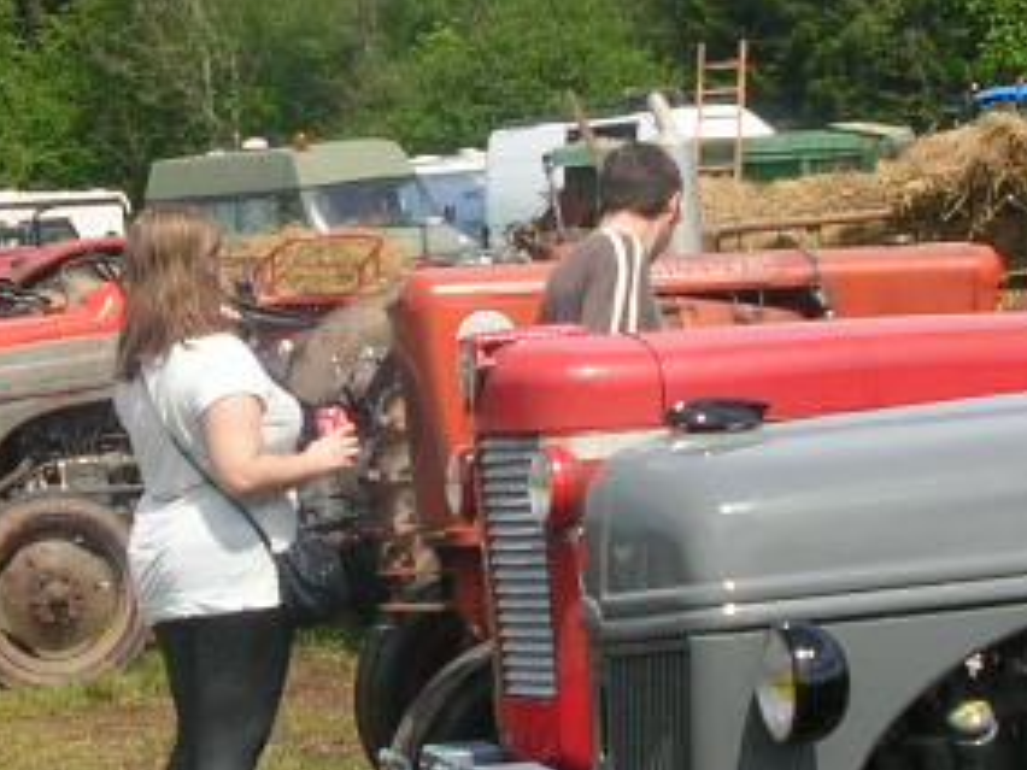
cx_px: 416
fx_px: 3738
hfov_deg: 15.6
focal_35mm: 126
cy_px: 282
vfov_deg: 11.8
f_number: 5.6
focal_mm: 5.8
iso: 50
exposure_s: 1/233
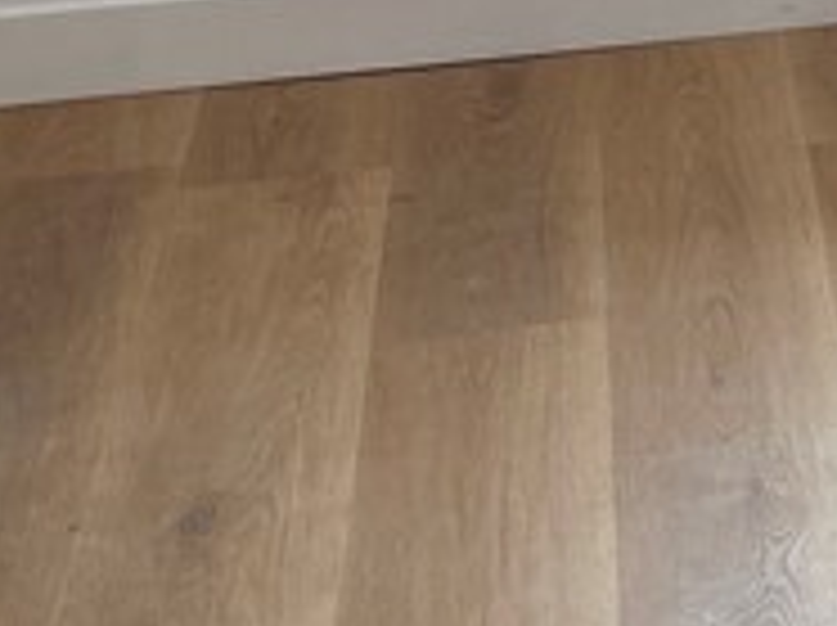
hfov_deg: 12.8
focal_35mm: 138
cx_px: 1580
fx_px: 3332
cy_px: -549
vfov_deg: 10.1
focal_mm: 5.1
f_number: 1.6
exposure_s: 1/120
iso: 50
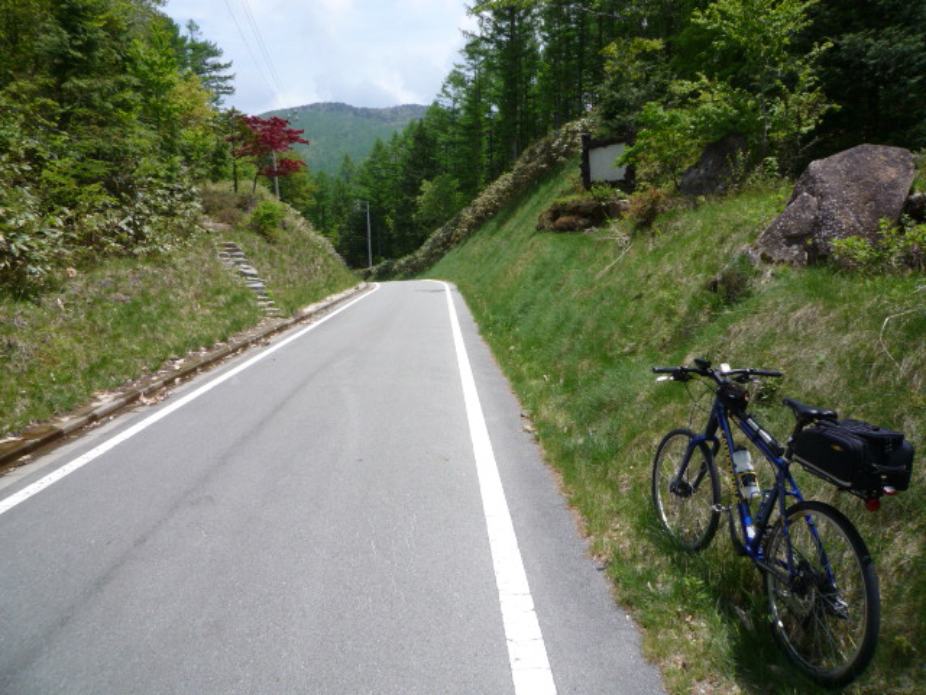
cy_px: 348
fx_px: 669
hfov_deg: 69.4
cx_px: 463
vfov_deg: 54.9
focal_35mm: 25
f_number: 4
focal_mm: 4.4
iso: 100
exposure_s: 1/800
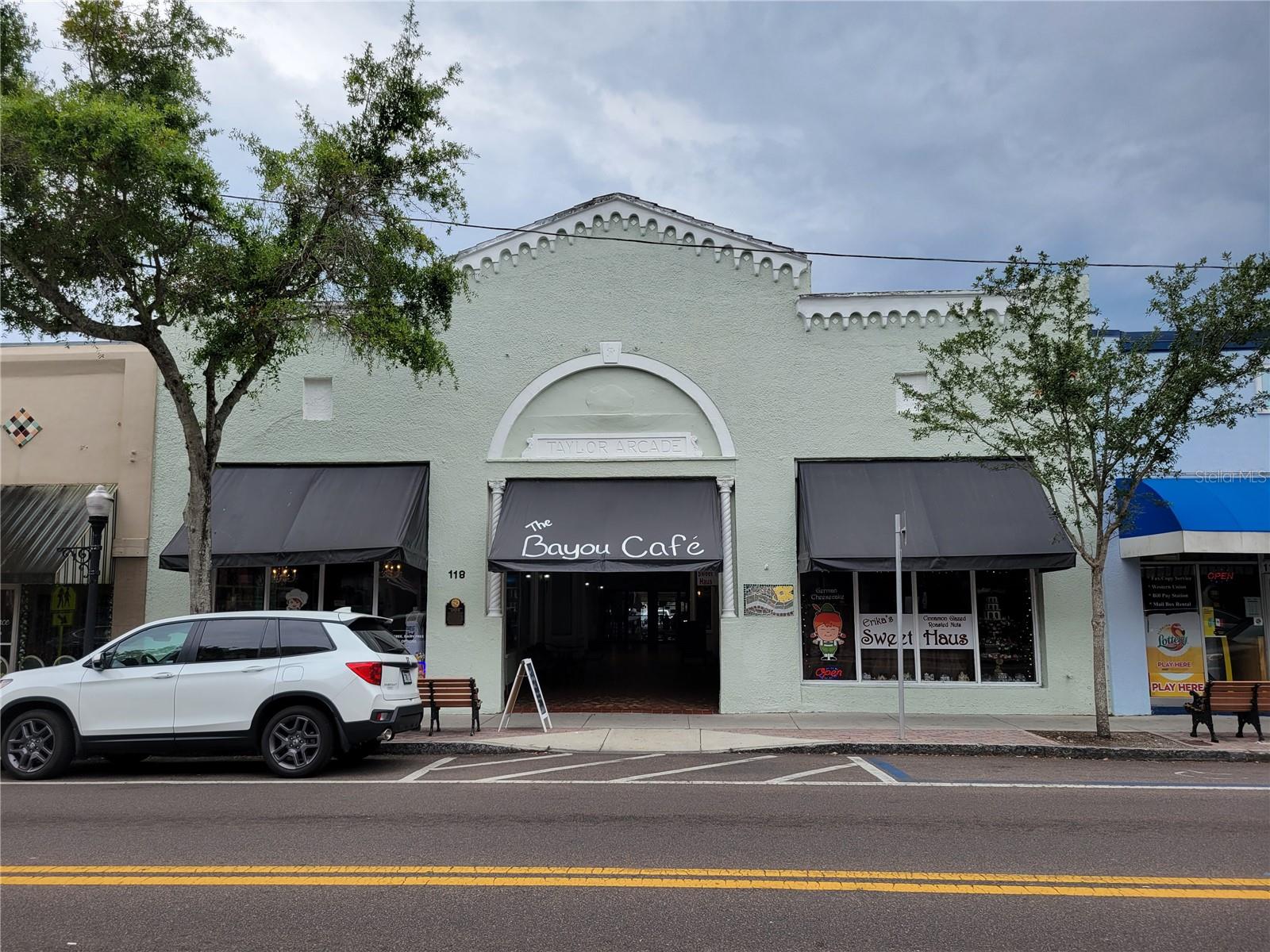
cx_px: 635
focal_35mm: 26
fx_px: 954
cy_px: 476
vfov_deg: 53.1
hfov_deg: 67.3
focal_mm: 5.4
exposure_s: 1/1554
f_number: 1.8
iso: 40
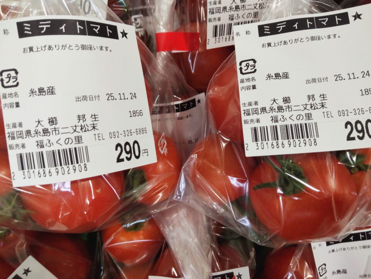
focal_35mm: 24
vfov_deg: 56.8
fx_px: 257
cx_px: 186
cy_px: 140
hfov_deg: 71.6
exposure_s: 1/60
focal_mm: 3.43
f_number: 2
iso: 192
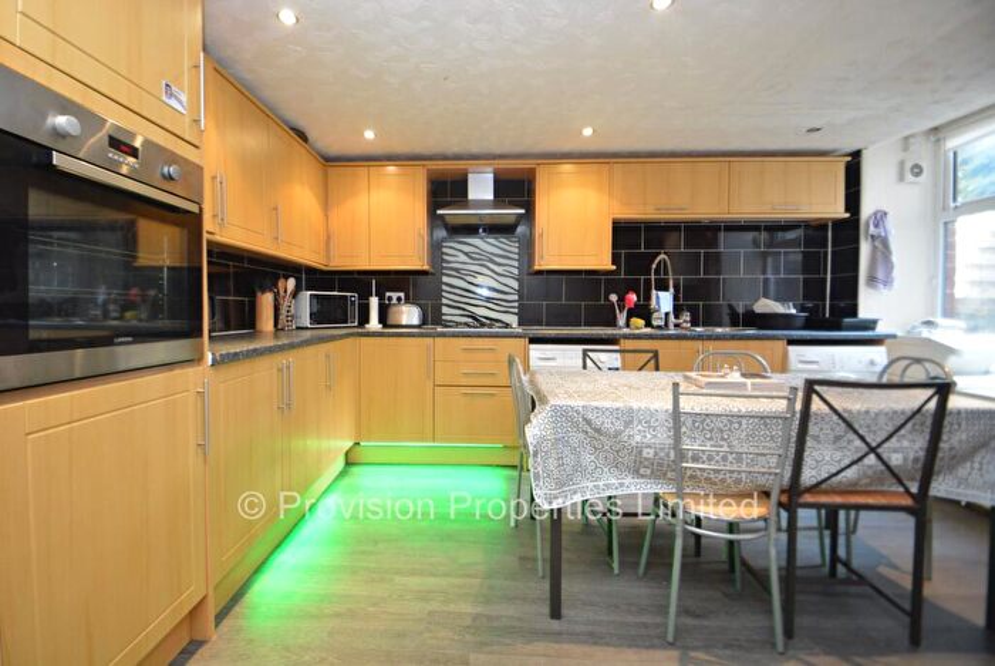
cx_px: 498
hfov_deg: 100.3
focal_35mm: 15
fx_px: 415
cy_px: 333
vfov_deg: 77.4
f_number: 3.5
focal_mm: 10
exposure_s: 1/45
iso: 800
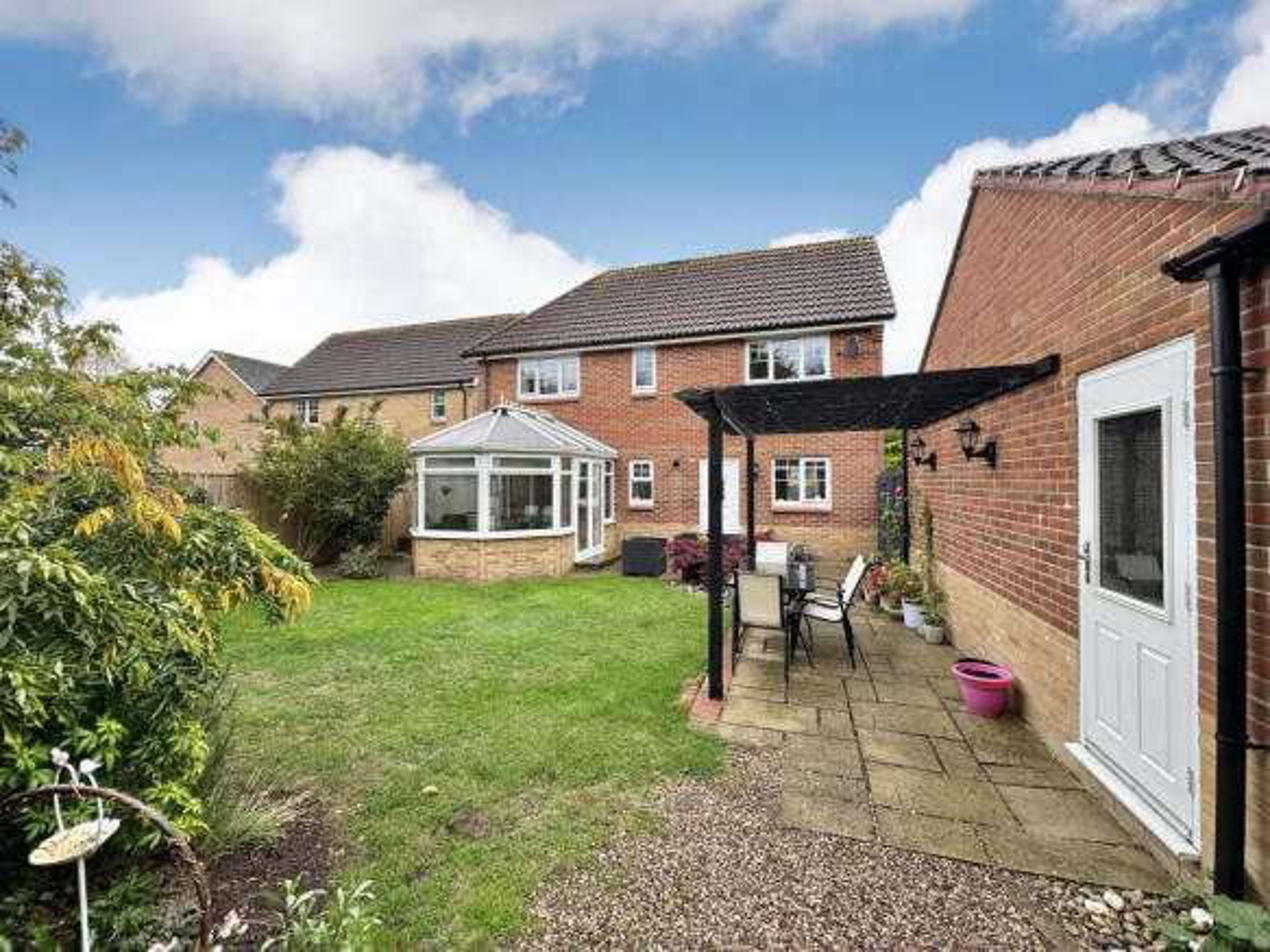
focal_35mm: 14
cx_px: 635
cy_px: 476
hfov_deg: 102.1
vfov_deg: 85.7
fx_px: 514
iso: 40
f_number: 2.2
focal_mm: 2.22
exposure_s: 1/160
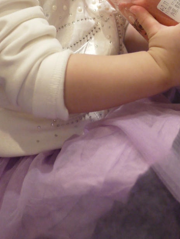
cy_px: 6
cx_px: 71
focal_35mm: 104
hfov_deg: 14.2
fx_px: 720
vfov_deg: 18.4
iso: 800
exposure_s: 1/60
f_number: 1.7
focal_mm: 20
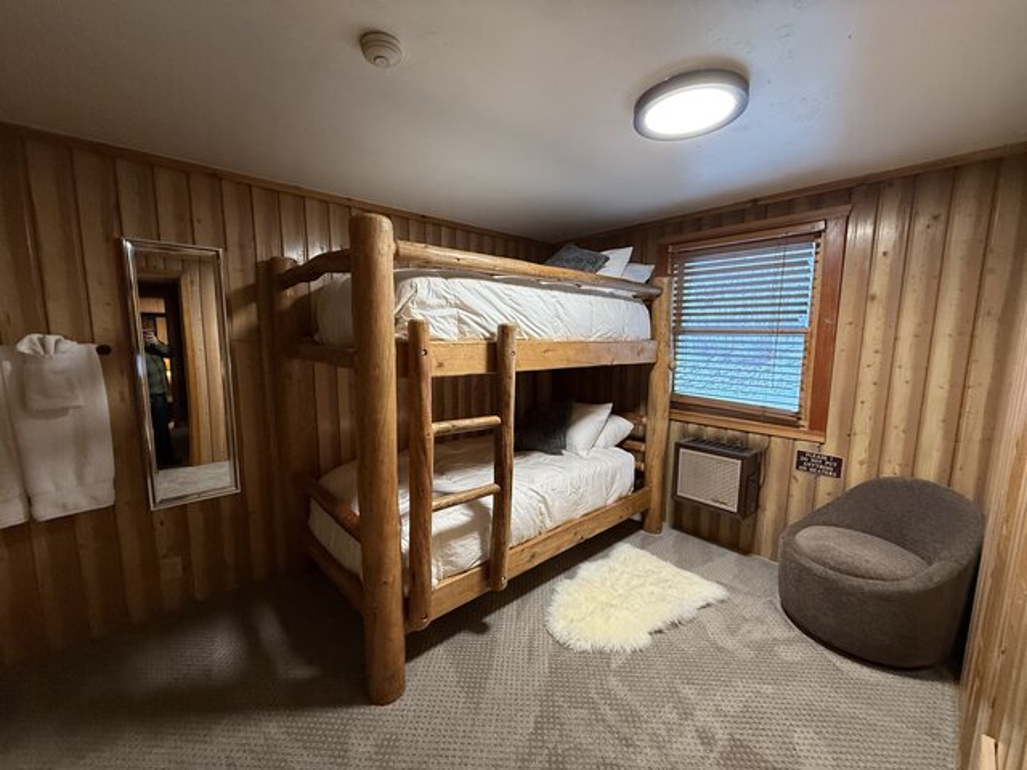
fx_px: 415
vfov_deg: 85.7
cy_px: 385
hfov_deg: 102.1
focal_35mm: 14
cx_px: 514
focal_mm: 2.22
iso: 320
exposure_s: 1/60
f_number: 2.2
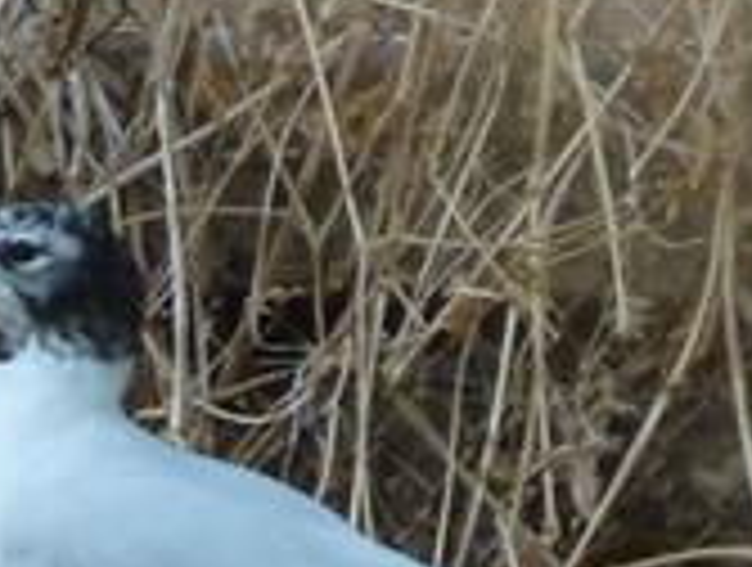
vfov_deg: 1.1
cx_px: -1063
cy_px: 1089
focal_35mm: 1419
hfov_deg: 1.4
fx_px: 30893
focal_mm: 41.5
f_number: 5.6
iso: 160
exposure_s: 1/100
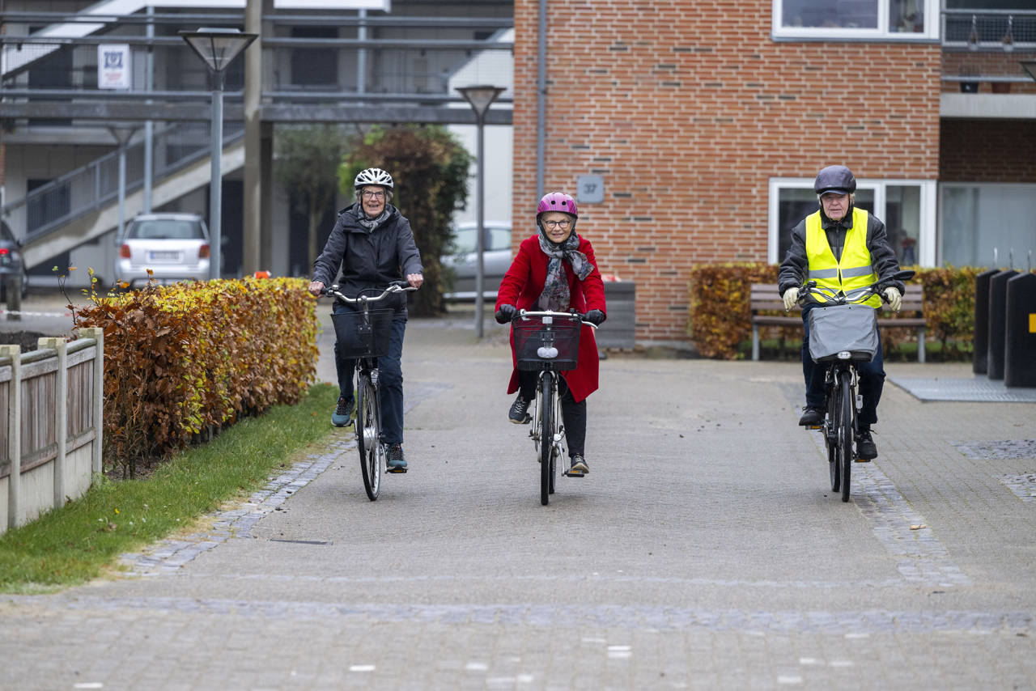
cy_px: 346
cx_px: 518
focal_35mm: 180
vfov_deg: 7.6
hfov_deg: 11.4
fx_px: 5181
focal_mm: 180
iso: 1000
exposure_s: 1/800
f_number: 4
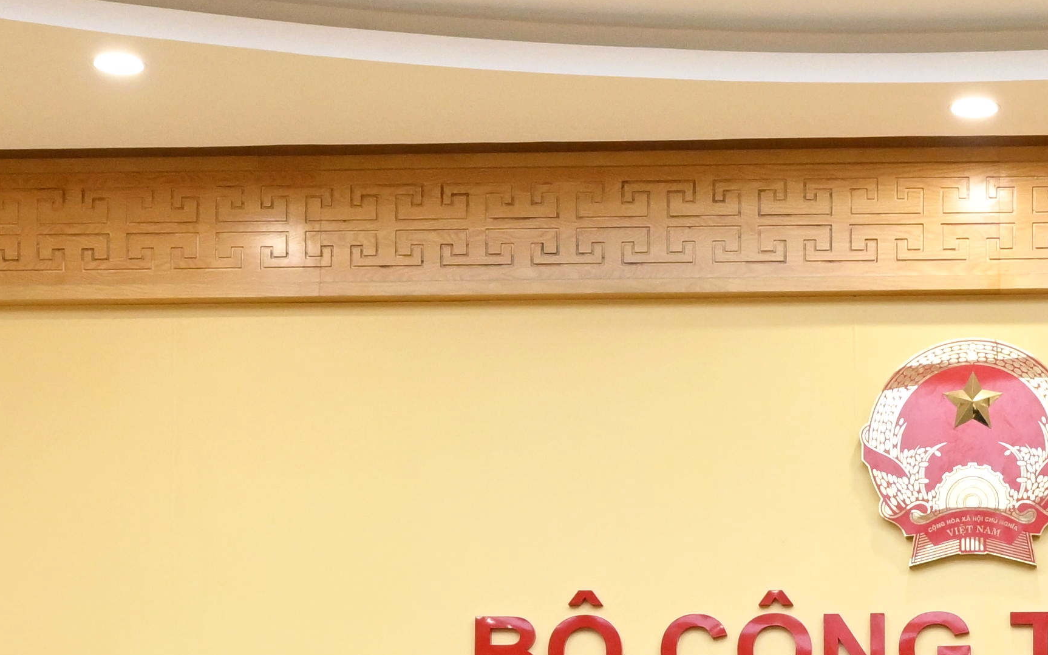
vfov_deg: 10.7
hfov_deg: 17.5
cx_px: 965
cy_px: 1067
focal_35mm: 117
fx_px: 3342
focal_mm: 24
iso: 1000
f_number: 5.6
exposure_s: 1/100
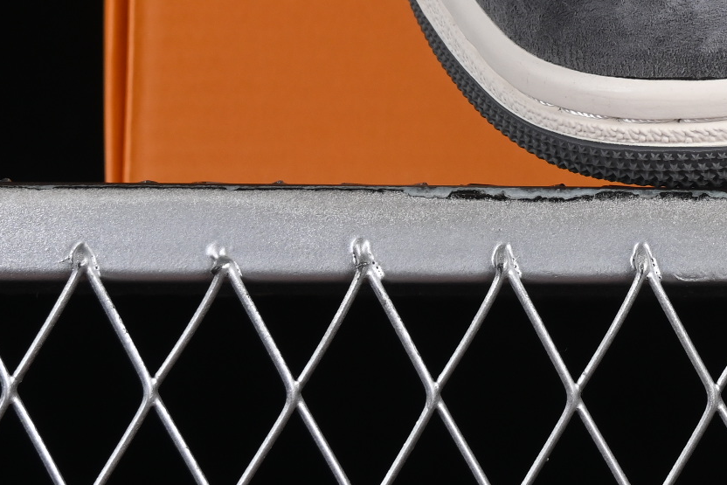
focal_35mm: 251
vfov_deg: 5.4
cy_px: -308
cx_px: 1030
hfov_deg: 8.1
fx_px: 5069
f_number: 8
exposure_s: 1/80
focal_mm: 50
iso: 160
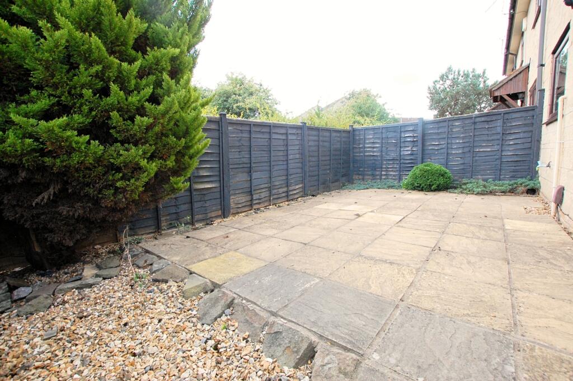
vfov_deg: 77.2
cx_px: 286
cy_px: 190
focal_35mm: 15
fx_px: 239
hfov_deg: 100.4
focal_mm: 10
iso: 800
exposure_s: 1/250
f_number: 8
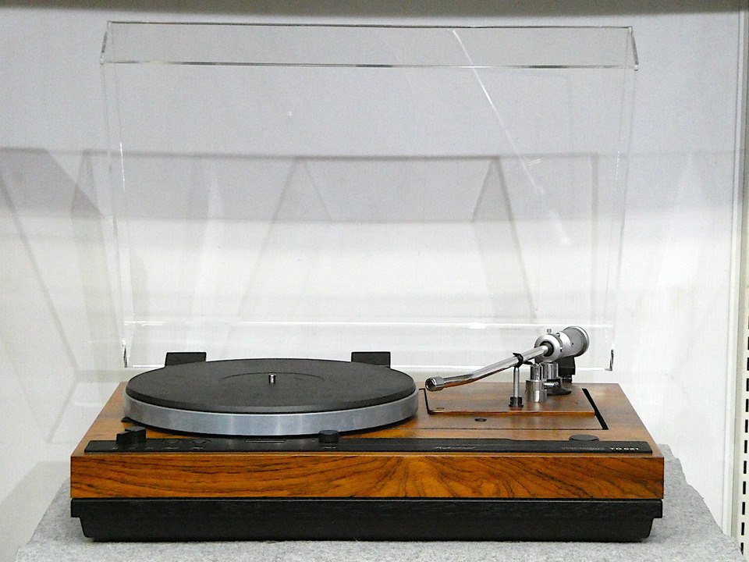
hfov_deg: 20.0
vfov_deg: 15.1
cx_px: 374
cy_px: 281
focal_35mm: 98
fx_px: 2120
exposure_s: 1/60
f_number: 5
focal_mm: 17.5
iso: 1600
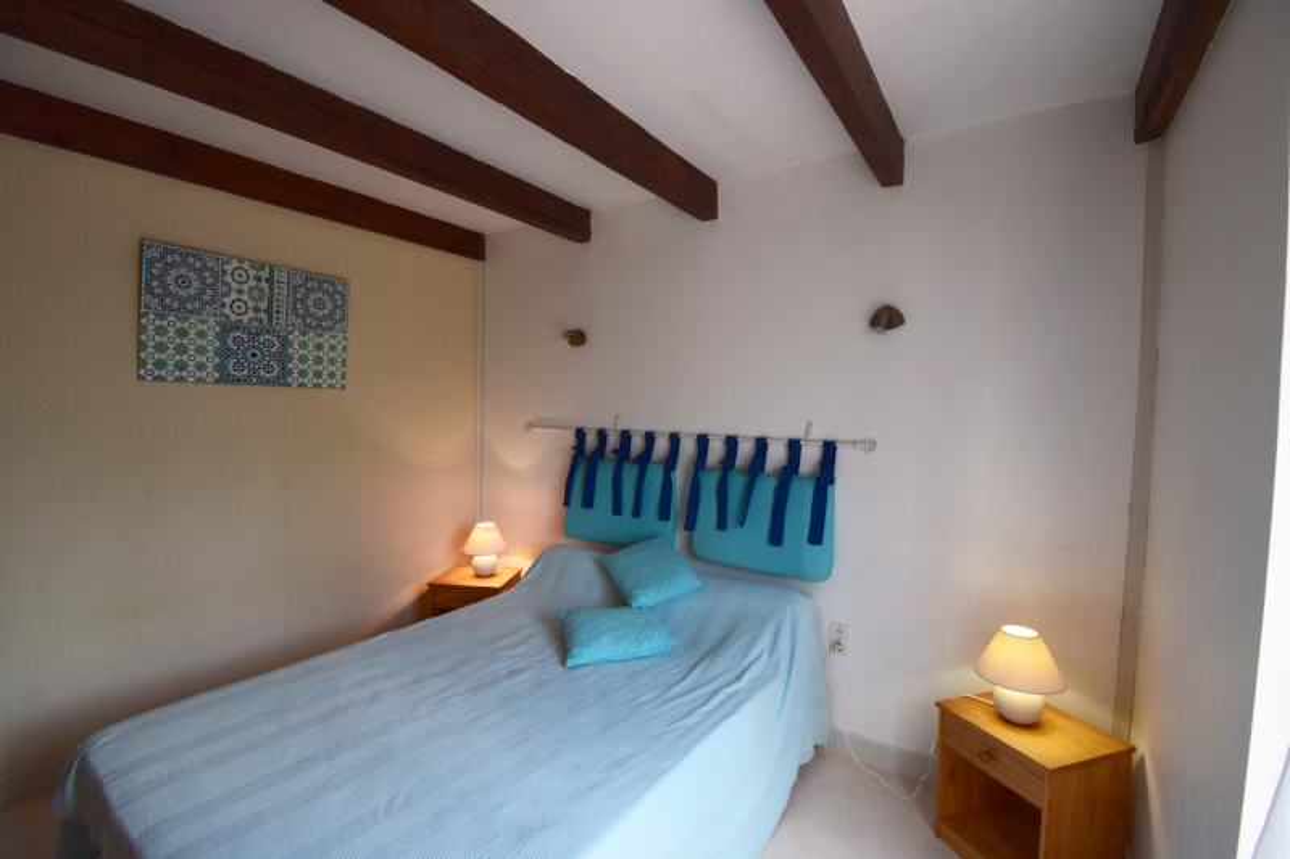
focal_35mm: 15
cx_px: 645
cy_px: 430
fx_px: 537
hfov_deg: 100.4
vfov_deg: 77.3
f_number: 8
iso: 400
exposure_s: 1/60
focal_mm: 10
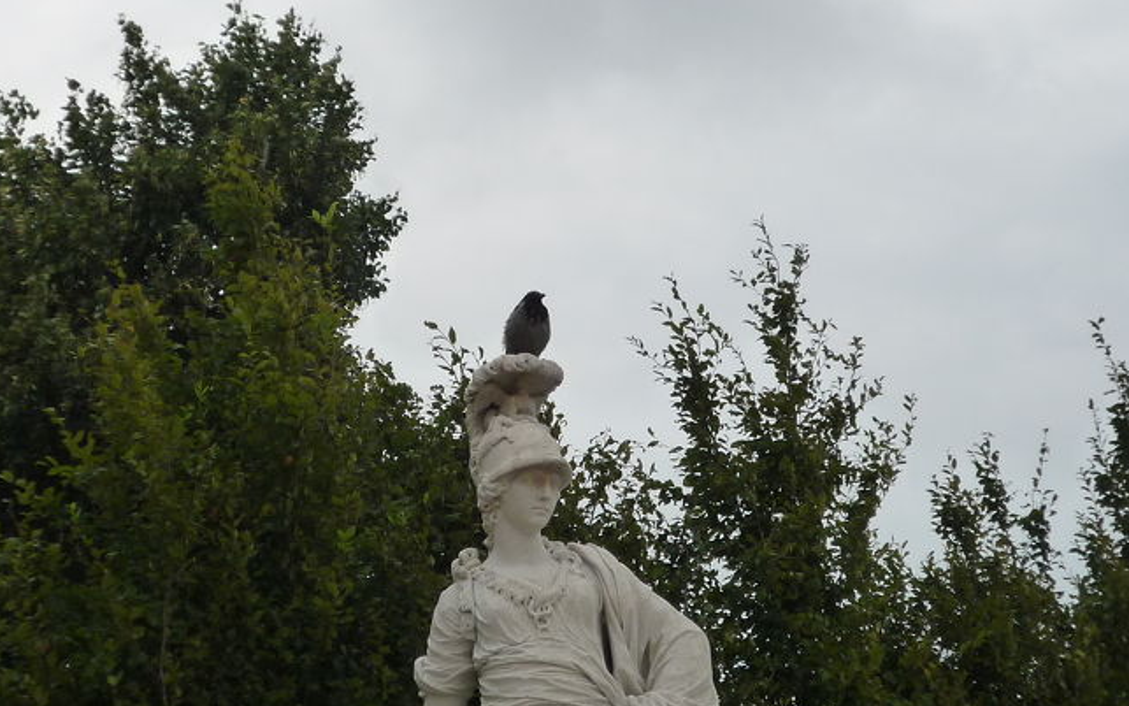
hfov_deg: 23.0
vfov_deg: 14.5
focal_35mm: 90
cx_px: 565
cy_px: 408
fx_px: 2769
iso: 160
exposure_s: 1/400
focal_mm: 8.3
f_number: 4.3
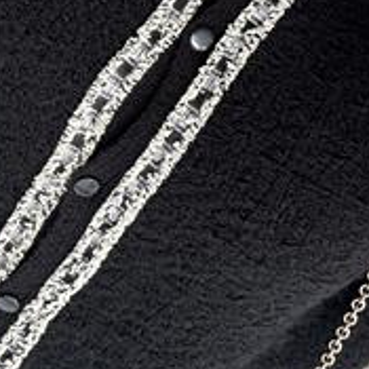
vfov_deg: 26.4
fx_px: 748
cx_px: 293
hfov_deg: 27.2
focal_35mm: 62
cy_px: 9
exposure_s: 1/121
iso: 64
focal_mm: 2.69
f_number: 1.9
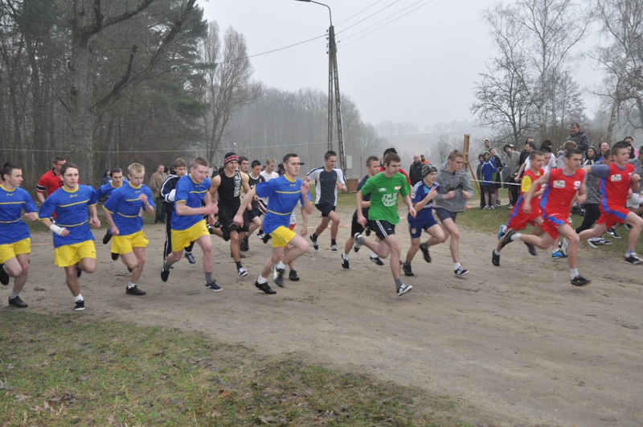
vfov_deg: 39.9
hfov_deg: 57.3
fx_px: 589
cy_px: 214
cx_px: 322
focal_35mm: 33
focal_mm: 22
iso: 1000
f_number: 6.3
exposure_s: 1/200
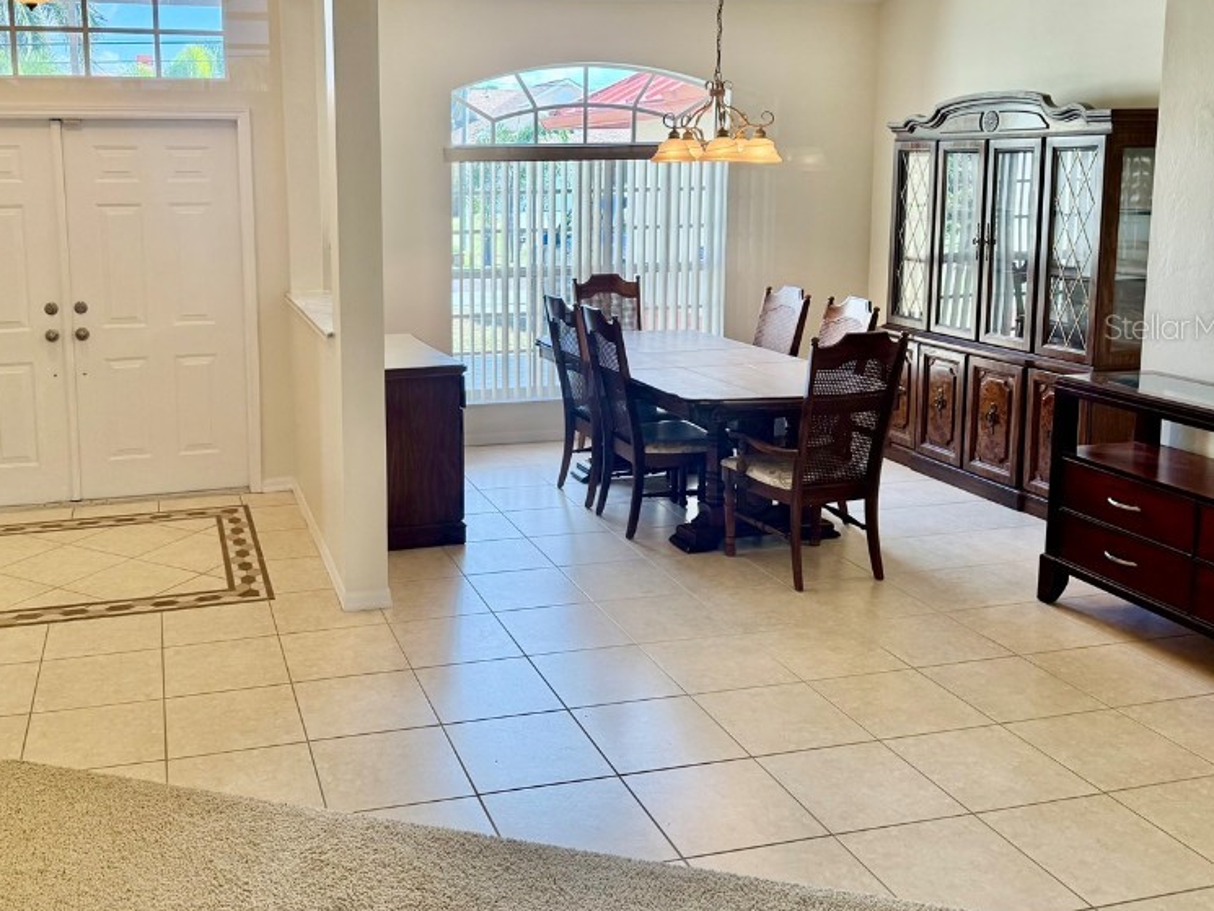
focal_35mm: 33
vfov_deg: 42.5
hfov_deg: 54.4
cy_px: 326
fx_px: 1158
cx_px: 424
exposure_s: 1/134
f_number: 1.78
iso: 100
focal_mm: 6.76
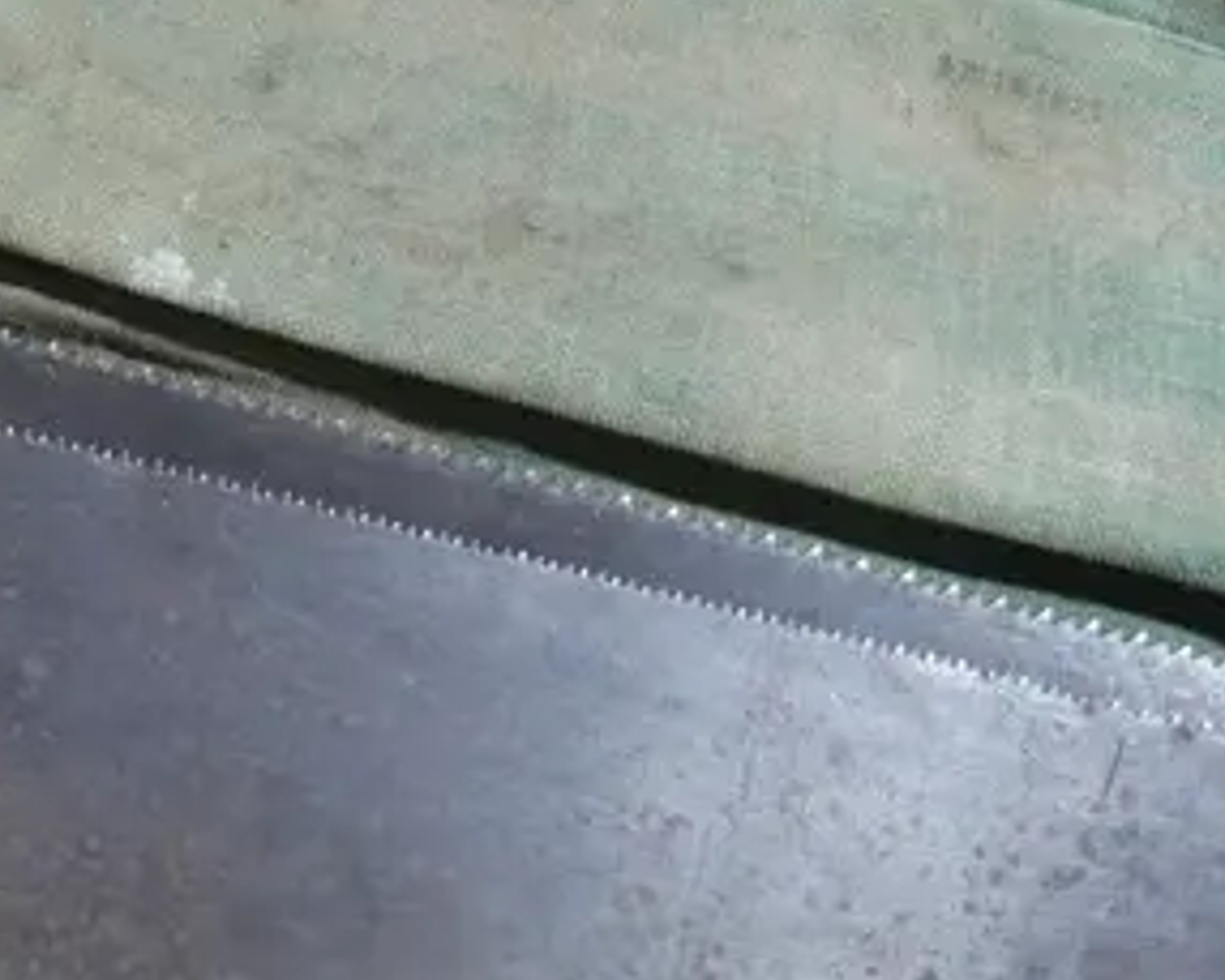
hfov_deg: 18.9
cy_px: 28
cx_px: -60
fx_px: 3554
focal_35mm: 98
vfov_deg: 15.5
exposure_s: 1/60
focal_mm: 14
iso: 500
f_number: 3.5
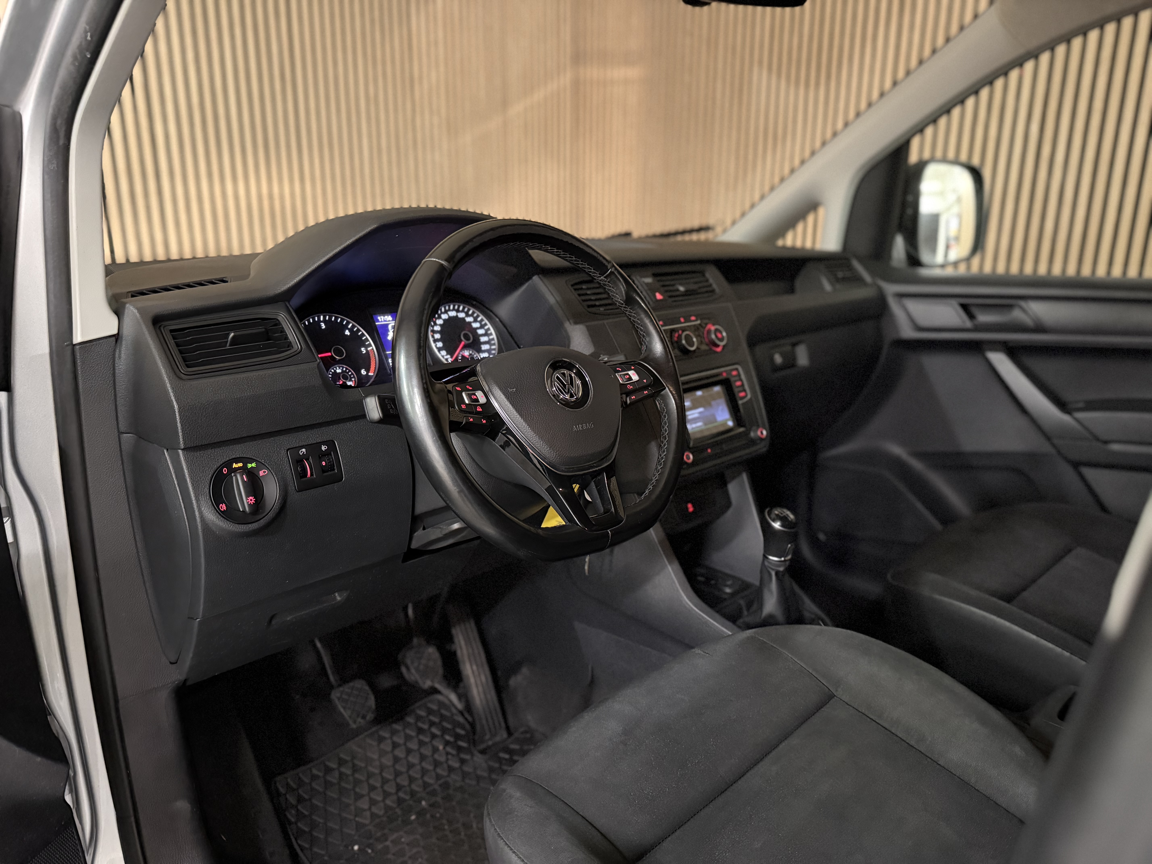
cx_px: 576
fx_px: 799
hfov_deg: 71.6
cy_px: 432
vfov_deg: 56.8
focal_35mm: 24
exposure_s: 1/25
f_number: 1.78
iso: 1600
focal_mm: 6.76
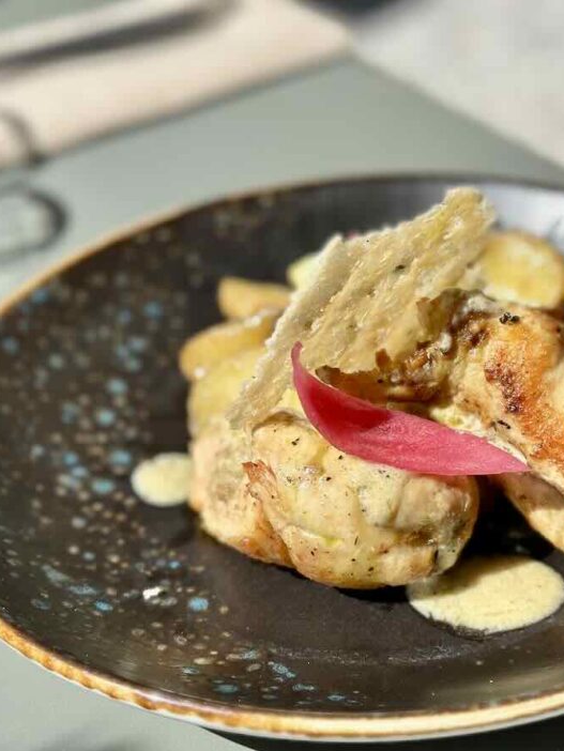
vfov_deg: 27.8
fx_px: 1520
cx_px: 422
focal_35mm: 70
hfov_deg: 20.9
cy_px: 410
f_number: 1.78
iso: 80
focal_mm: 6.86
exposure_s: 1/5263
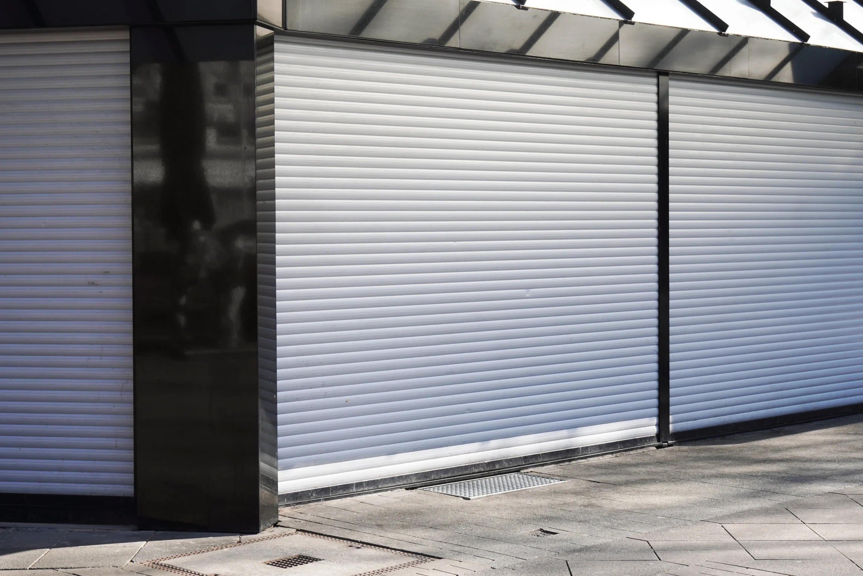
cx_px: 423
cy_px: 260
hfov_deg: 30.7
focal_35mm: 66
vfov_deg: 20.7
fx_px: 1572
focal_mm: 39
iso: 100
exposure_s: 1/125
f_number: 8
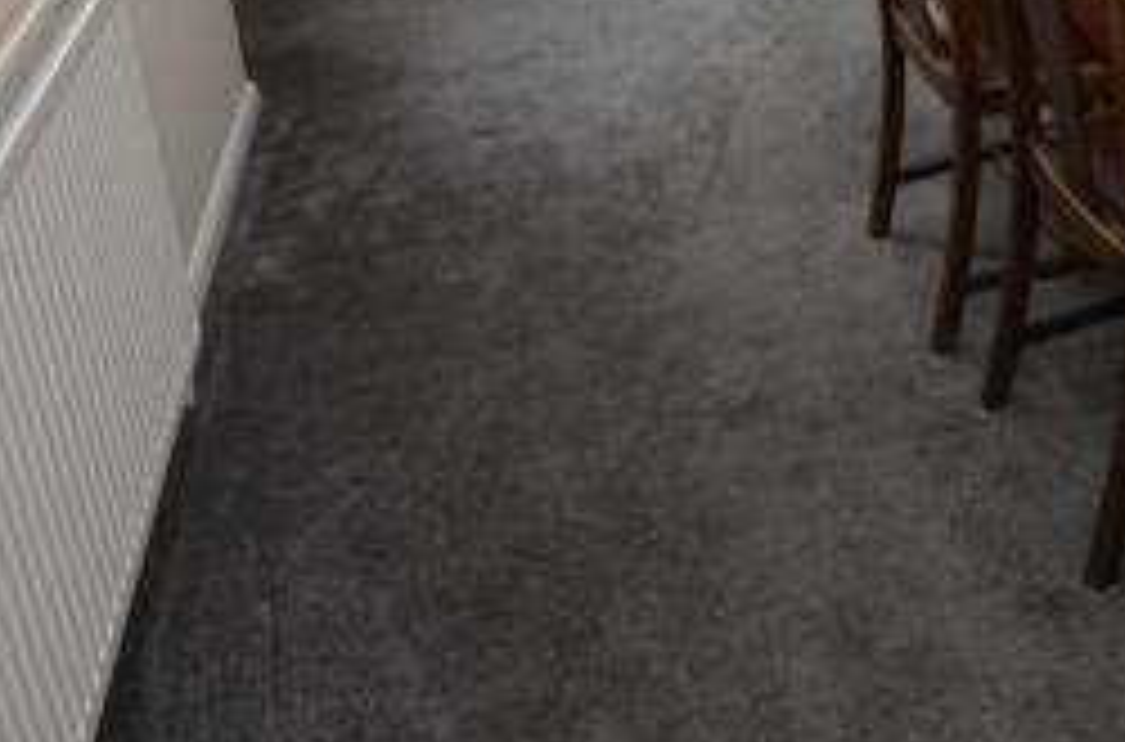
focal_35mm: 43
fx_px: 1349
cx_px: 945
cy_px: -135
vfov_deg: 27.3
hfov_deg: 42.6
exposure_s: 1/60
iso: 400
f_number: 5.6
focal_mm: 11
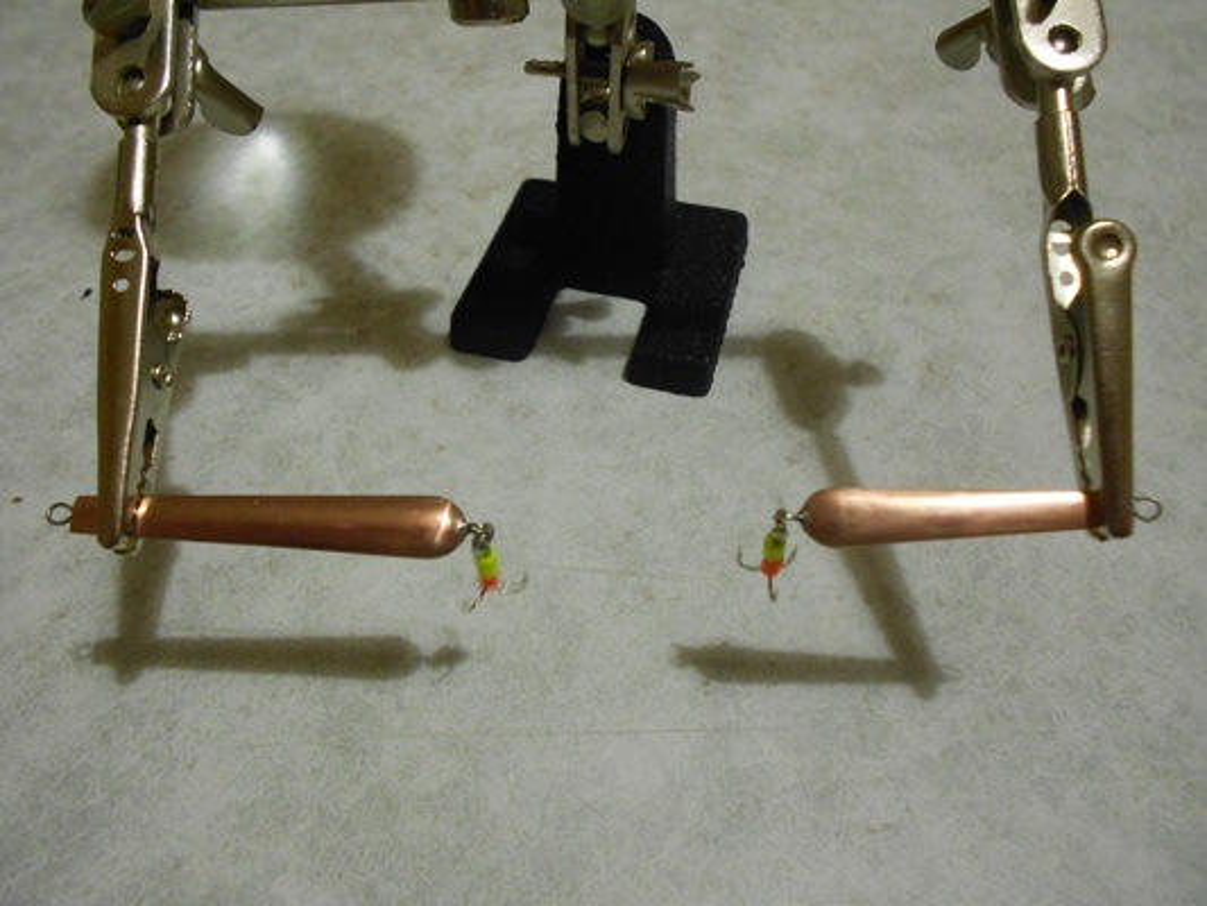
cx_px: 604
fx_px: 907
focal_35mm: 26
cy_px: 453
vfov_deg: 53.1
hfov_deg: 67.3
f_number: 3.2
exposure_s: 1/13
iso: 400
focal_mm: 4.6
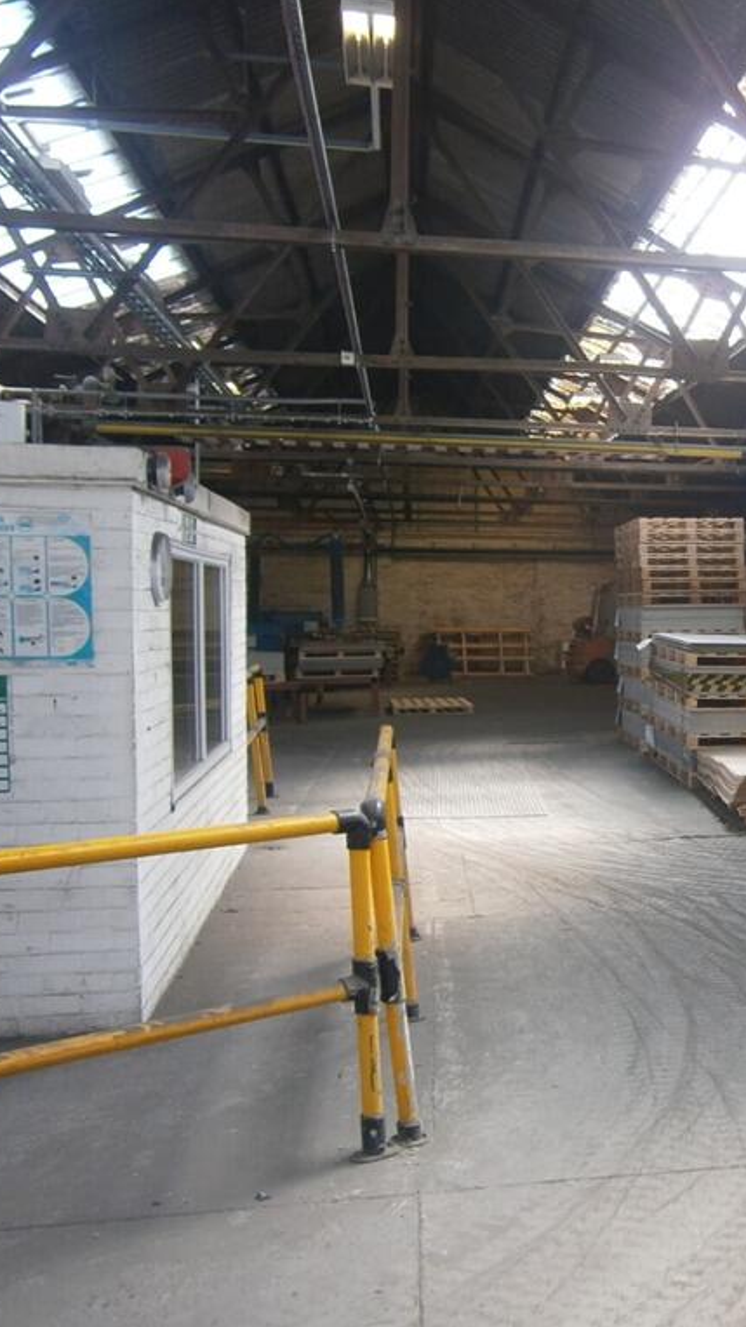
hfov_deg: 29.4
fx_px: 1337
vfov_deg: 52.8
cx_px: 725
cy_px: 661
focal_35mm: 38
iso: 80
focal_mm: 4.7
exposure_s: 1/60
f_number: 2.8
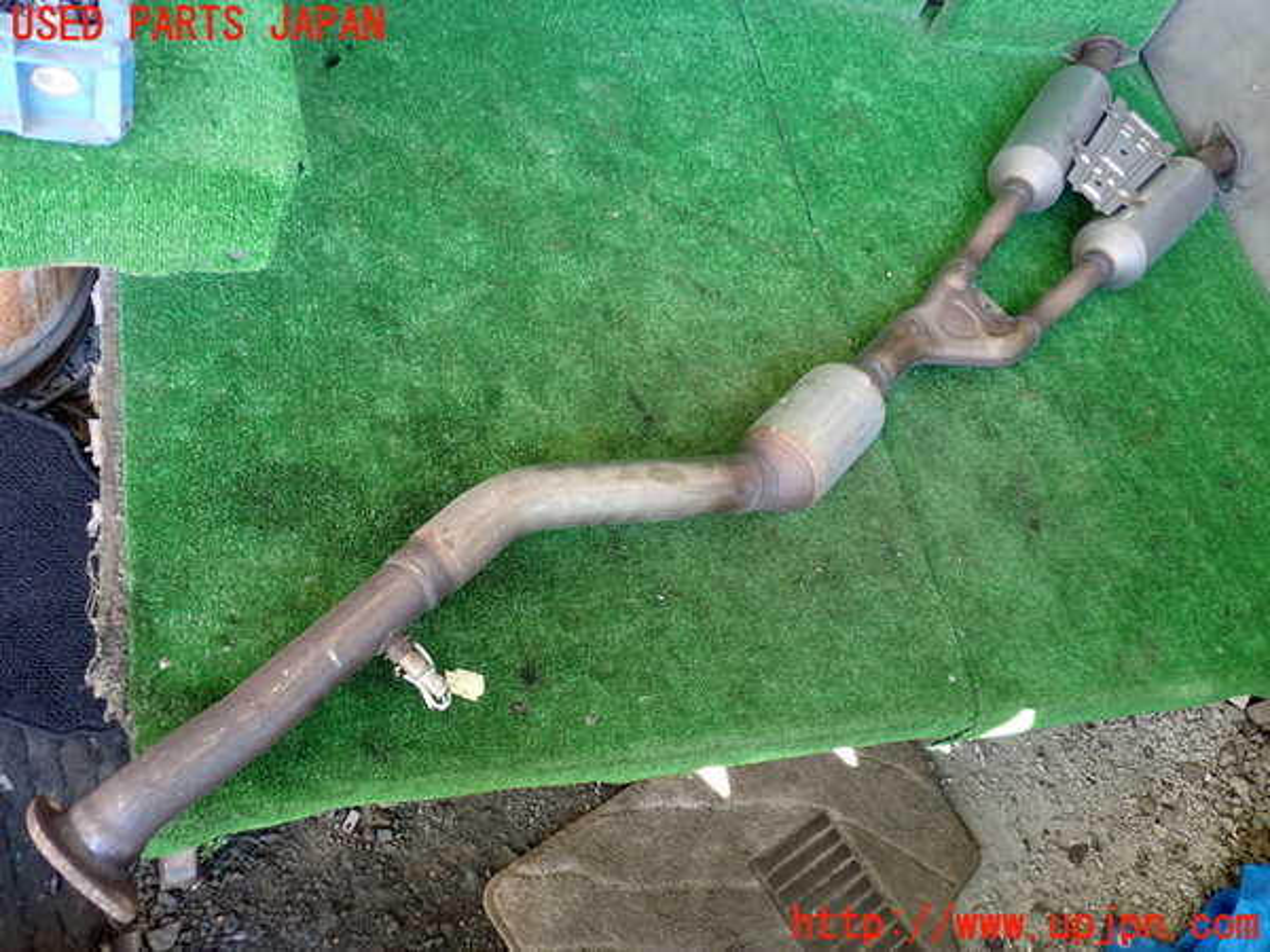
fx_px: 1101
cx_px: 635
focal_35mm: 30
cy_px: 476
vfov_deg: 46.8
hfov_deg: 60.0
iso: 200
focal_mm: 5.4
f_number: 2.3
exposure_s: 1/40
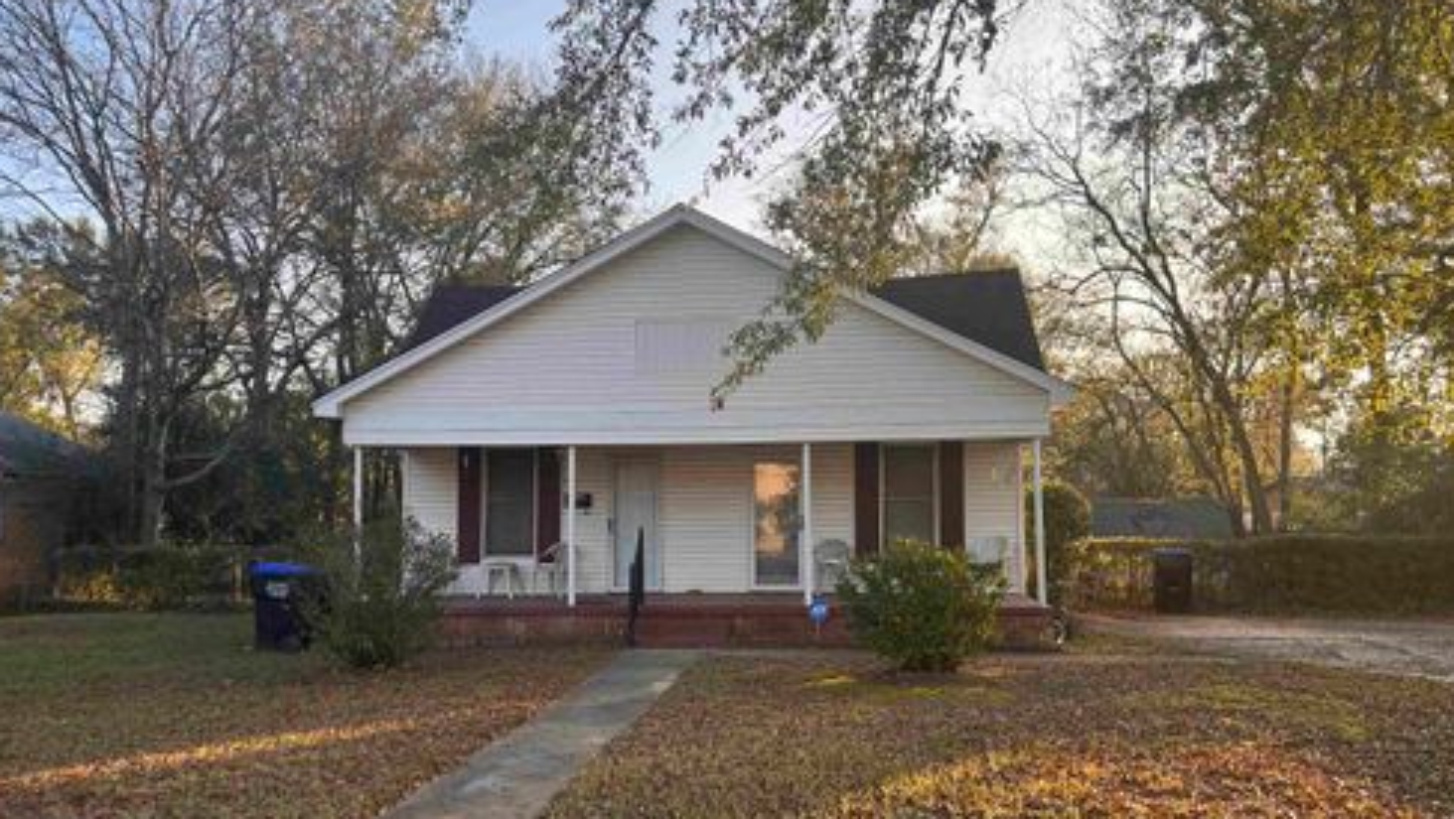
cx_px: 736
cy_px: 478
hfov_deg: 66.0
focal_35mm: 29
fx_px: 1119
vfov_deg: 40.1
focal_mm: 5.7
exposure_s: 1/683
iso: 50
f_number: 1.5
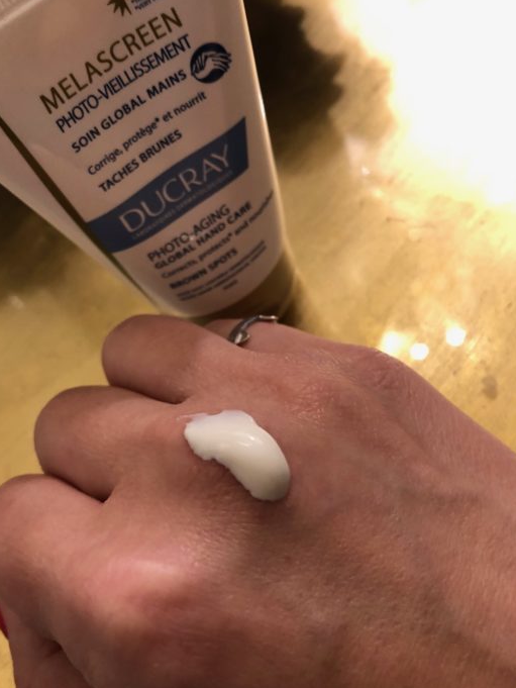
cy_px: 334
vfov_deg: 53.9
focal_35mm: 34
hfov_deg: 41.6
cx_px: 210
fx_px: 676
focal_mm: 3.99
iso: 64
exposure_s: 1/17
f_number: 1.8
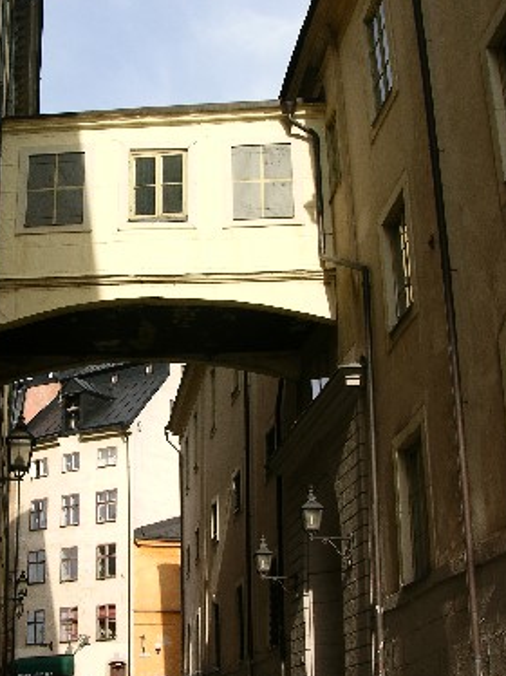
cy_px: 366
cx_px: 146
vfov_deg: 34.9
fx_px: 1073
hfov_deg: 26.3
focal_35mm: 55
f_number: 8
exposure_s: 1/114
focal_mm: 9
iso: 50
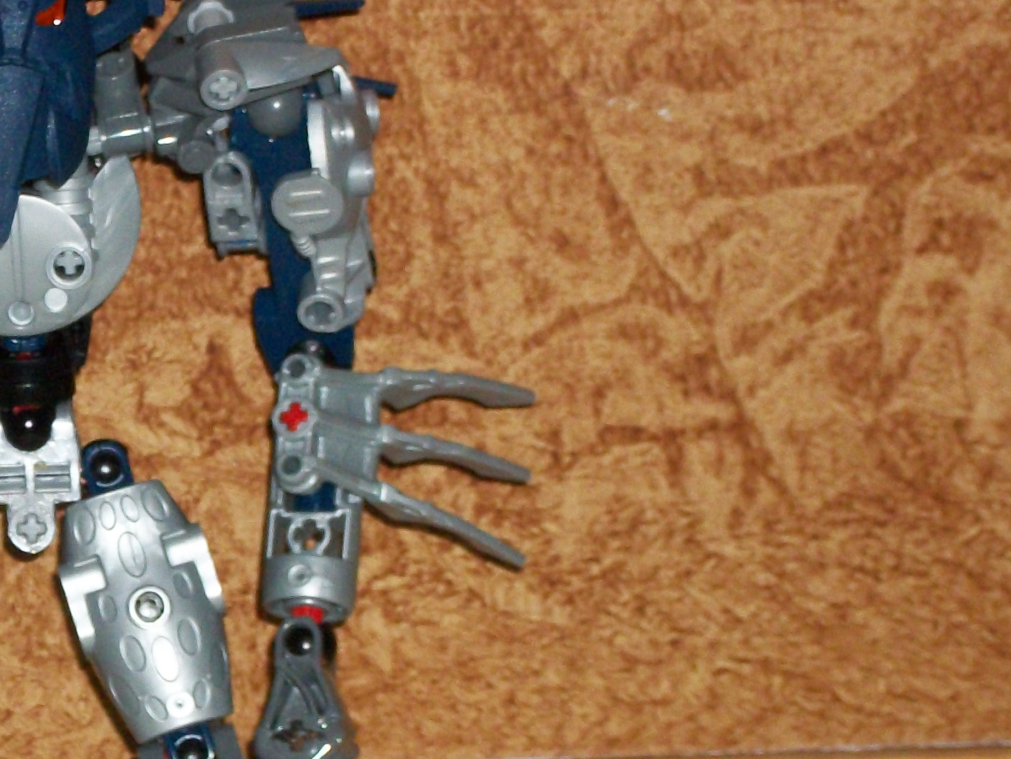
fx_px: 6076
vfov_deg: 7.1
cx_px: 47
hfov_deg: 9.5
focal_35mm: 208
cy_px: 591
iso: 250
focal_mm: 17.1
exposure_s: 1/500
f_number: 5.2
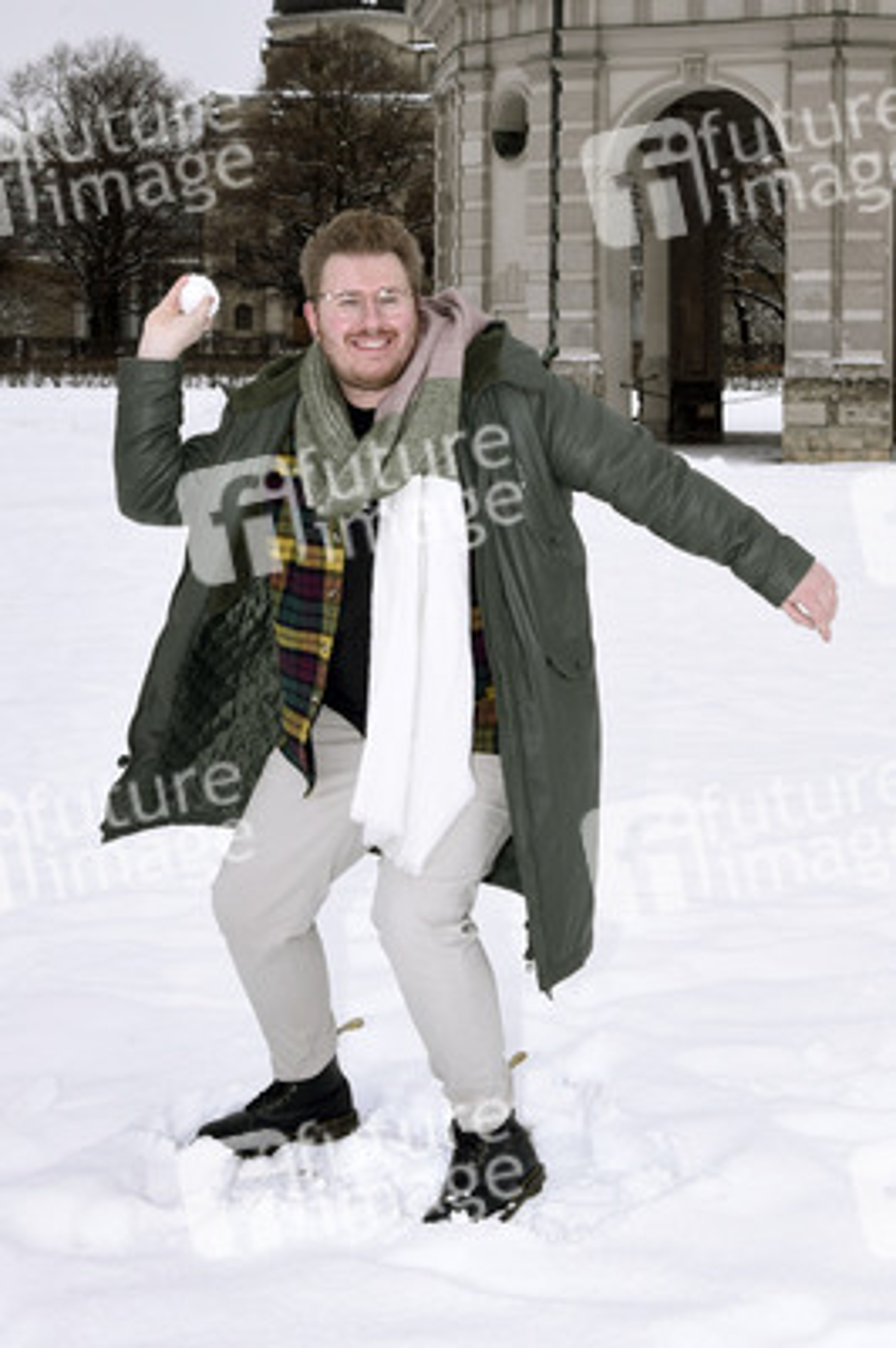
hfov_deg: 28.0
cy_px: 674
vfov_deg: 41.1
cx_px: 448
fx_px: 1795
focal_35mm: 48
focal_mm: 48
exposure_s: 1/160
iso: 400
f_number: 11
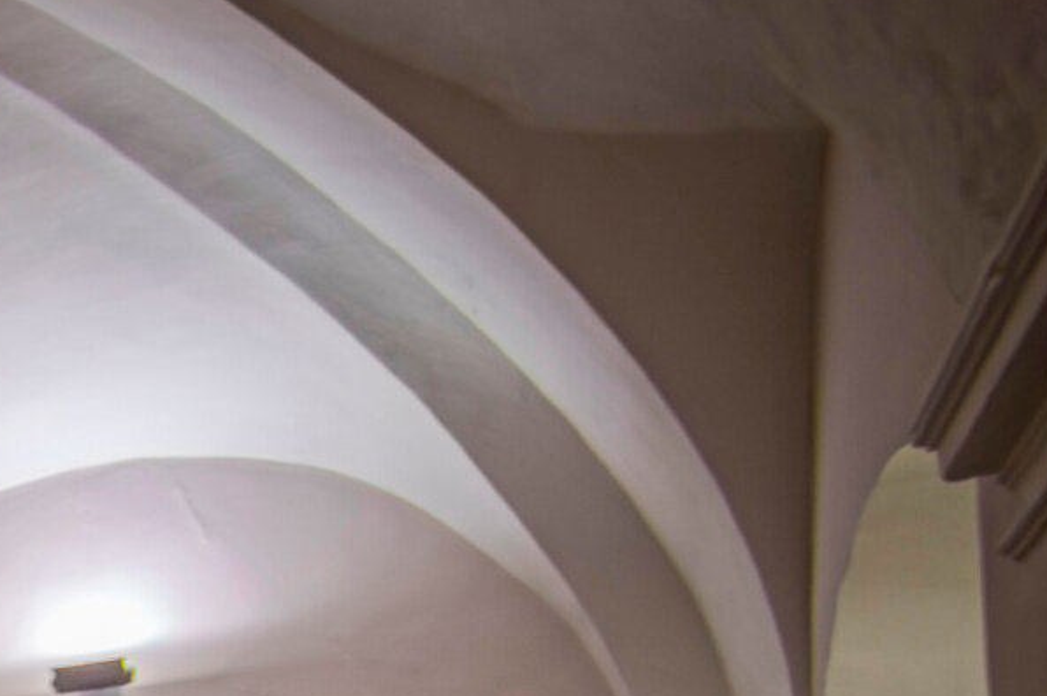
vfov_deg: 15.1
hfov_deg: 15.4
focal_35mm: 73
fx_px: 2121
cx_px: -1442
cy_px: 1388
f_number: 4
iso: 400
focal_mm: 10
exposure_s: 1/100
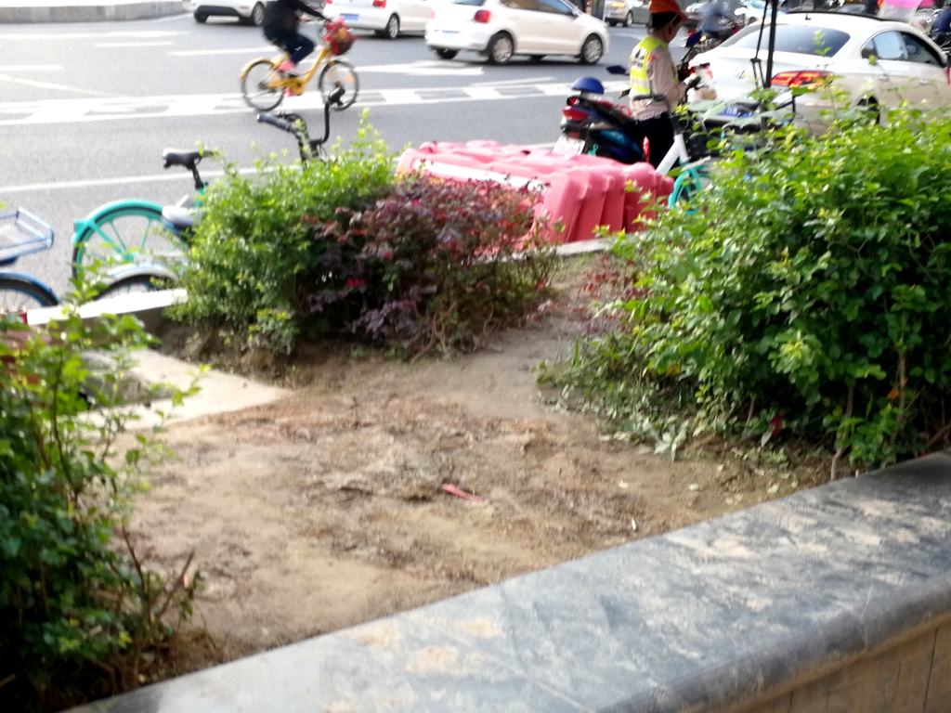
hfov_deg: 36.8
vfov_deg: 28.0
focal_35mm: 52
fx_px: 1429
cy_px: 356
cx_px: 476
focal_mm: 3.95
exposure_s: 1/50
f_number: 2.2
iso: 80
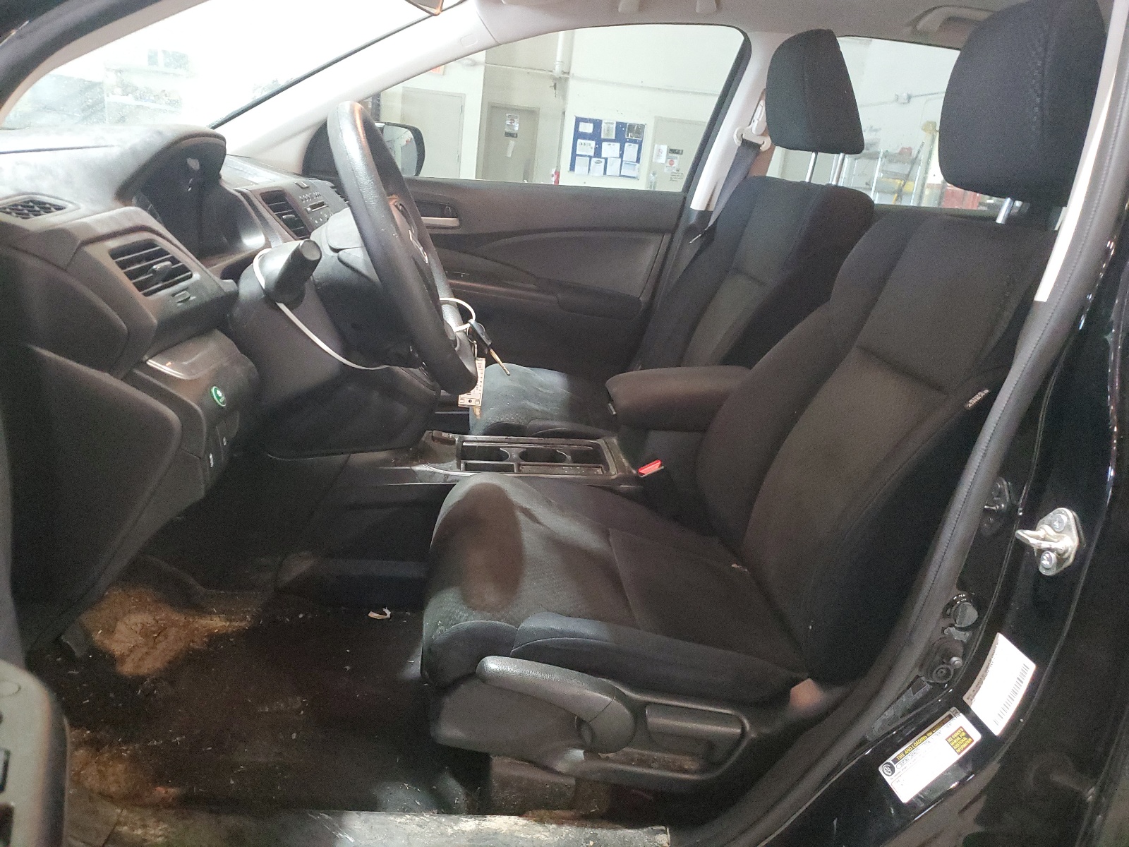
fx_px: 848
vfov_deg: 53.1
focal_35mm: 26
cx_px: 564
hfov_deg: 67.3
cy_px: 424
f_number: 1.5
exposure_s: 1/15
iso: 674
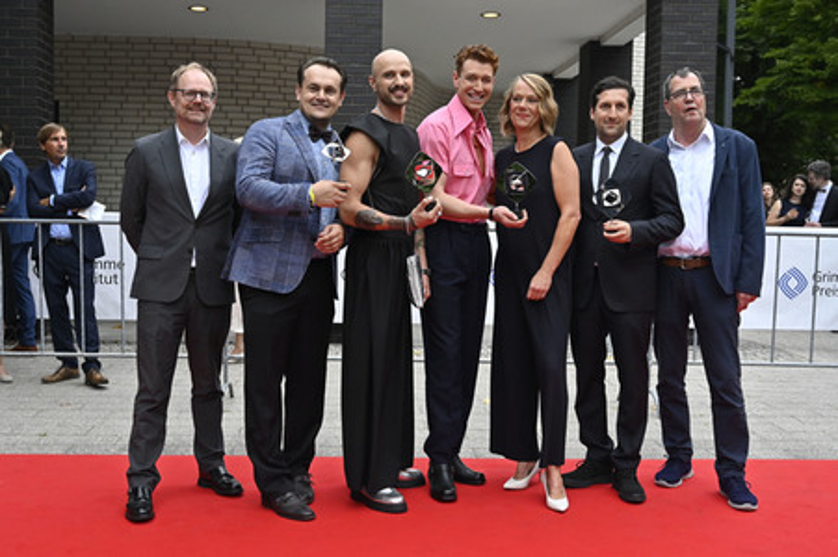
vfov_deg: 35.0
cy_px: 278
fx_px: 884
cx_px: 419
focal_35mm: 38
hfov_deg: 50.7
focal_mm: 38
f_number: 5.6
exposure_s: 1/500
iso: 2000
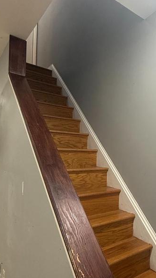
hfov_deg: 38.7
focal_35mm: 28
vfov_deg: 67.8
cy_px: 152
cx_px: 140
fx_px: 206
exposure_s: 1/60
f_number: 2.2
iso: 250
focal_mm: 2.22
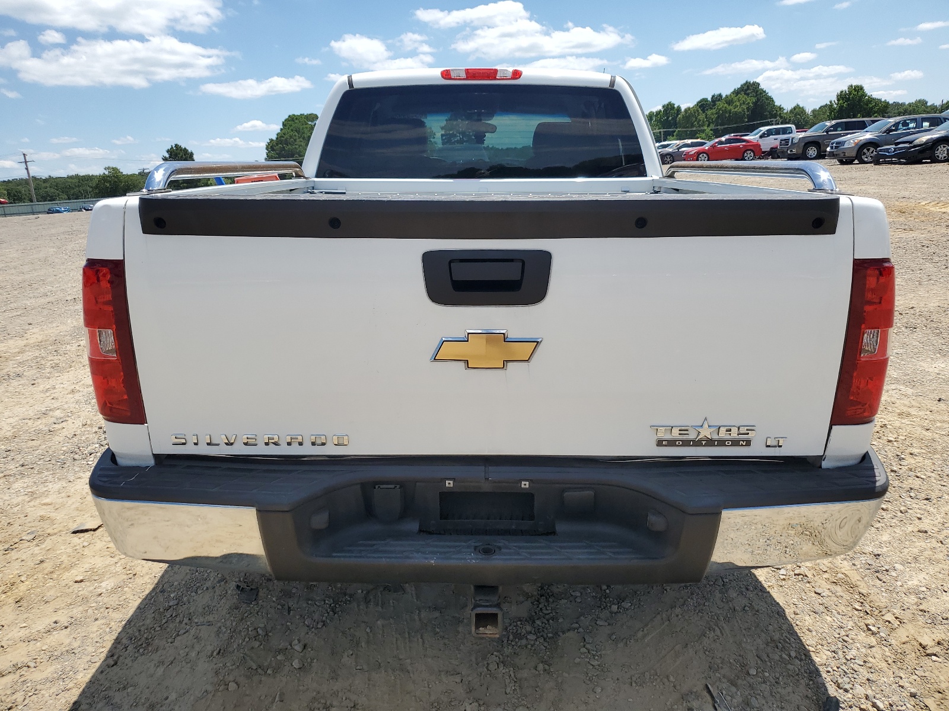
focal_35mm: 26
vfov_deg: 53.1
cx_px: 474
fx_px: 713
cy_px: 356
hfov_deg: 67.3
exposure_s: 1/3333
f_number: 1.5
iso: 50
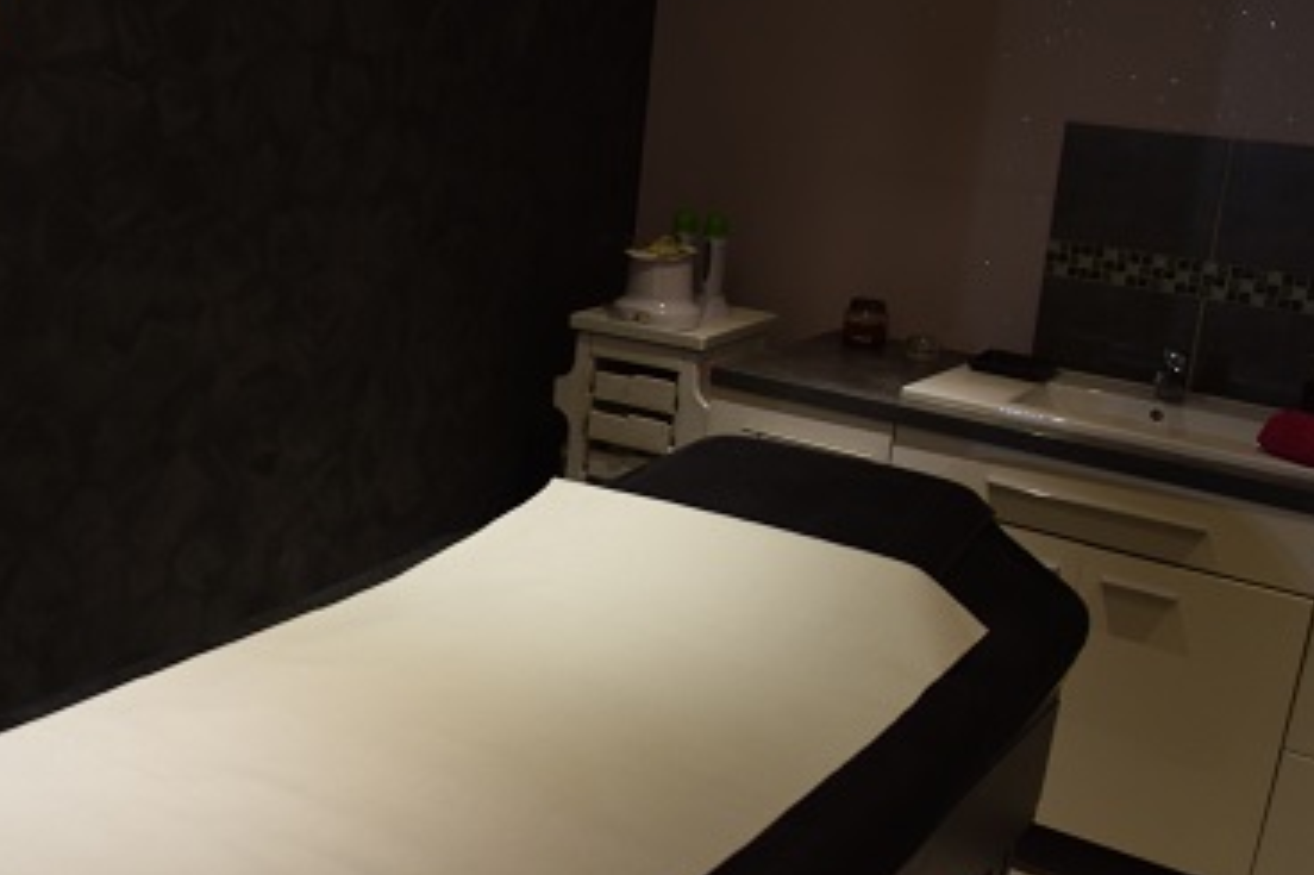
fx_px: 1605
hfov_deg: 43.3
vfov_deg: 30.5
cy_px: 486
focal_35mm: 44
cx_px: 350
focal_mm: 18
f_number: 4
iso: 640
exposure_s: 1/60
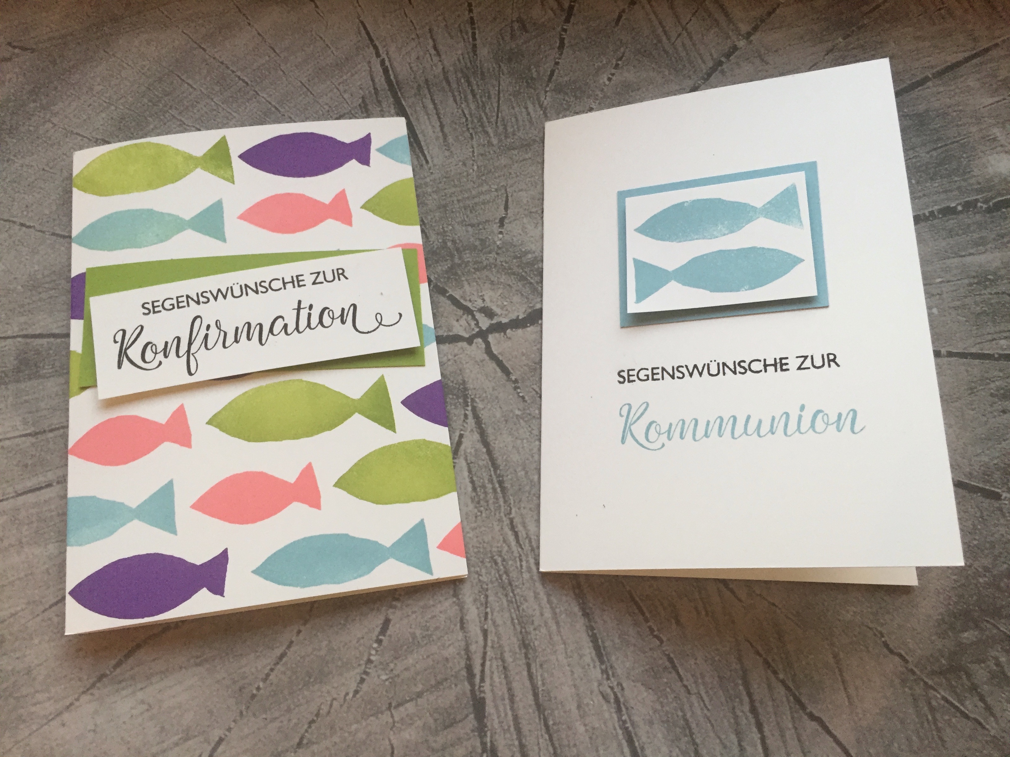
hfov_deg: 61.7
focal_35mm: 29
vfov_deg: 48.2
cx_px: 505
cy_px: 378
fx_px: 846
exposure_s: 1/33
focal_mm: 4.15
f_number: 2.2
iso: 160
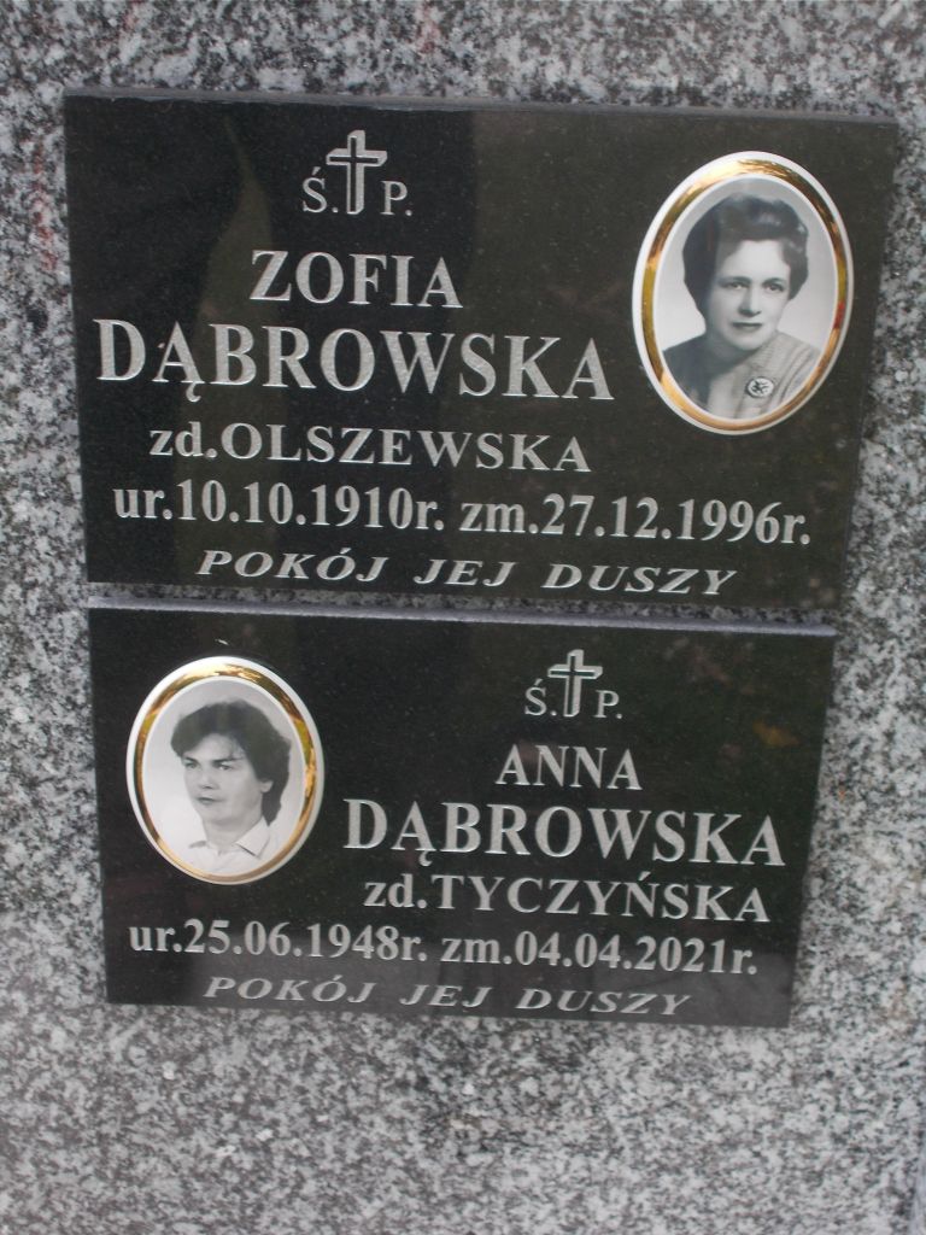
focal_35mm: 66
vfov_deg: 29.4
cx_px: 463
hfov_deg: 22.3
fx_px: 2354
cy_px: 618
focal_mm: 11.8
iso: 80
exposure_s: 1/60
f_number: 5.3
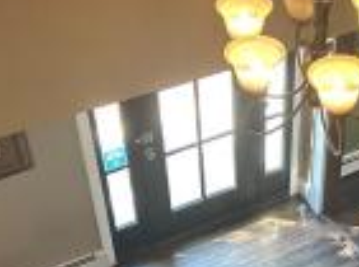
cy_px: 216
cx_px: 293
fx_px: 765
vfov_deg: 19.6
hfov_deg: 25.9
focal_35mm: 74
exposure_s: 1/60
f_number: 1.5
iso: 160
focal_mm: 5.7
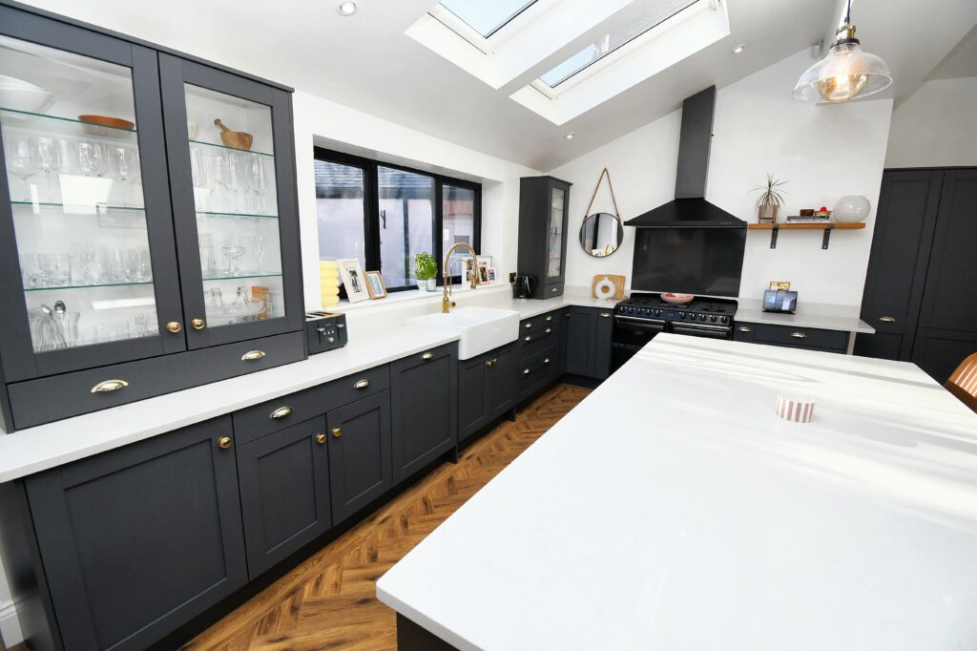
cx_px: 488
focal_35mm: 15
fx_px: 407
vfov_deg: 77.3
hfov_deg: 100.4
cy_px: 326
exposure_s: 1/320
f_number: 7.1
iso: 560
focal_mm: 10
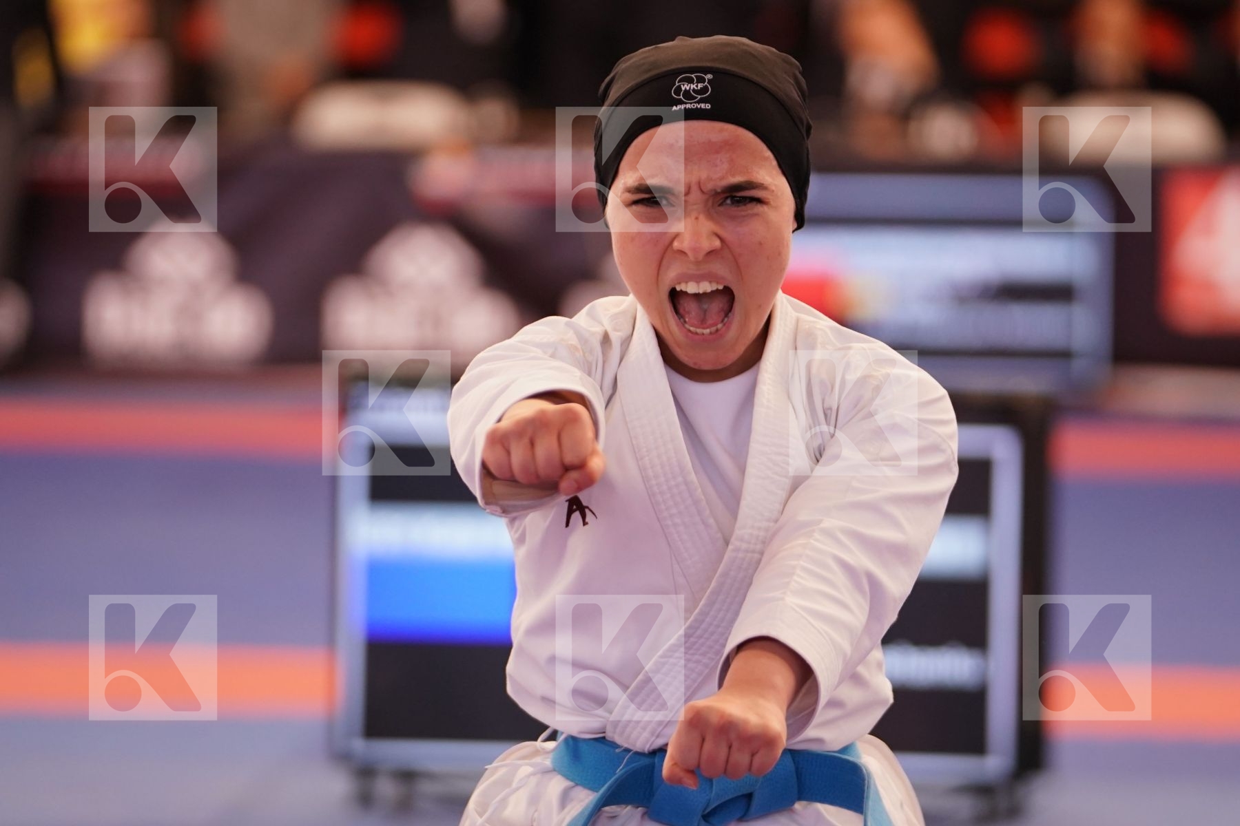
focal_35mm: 238
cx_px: 620
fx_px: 8197
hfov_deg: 8.7
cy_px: 413
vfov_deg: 5.8
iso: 1250
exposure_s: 1/500
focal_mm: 159
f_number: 2.8
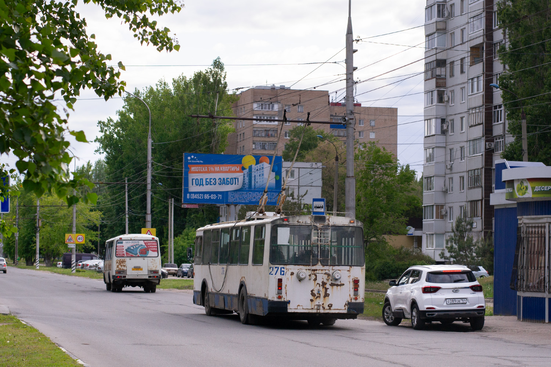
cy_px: 184
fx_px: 1148
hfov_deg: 27.0
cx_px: 276
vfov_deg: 18.2
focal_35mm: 75
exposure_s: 1/640
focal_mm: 50
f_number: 5
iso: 200
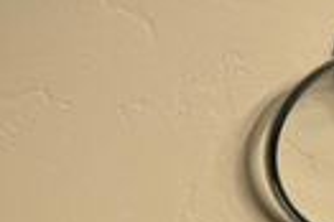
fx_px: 1807
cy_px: 156
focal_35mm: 195
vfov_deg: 7.0
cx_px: -903
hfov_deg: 7.8
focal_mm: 6.76
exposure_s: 1/120
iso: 125
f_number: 1.78
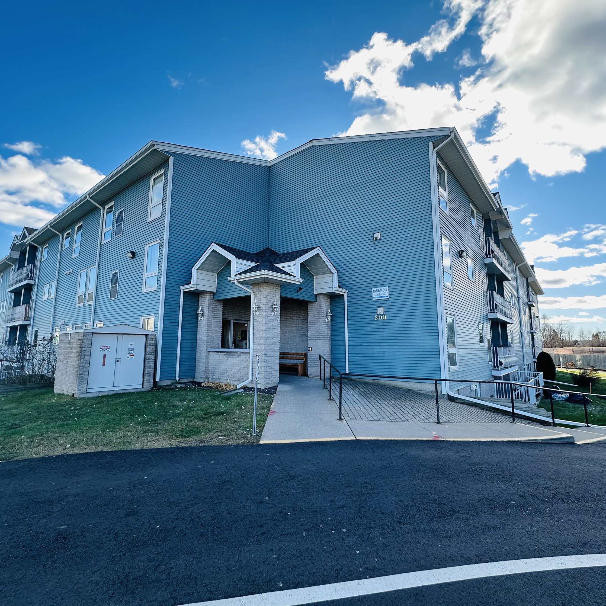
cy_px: 299
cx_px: 310
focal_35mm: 17
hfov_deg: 84.0
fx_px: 337
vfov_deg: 84.0
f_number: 2.2
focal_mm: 2.22
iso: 40
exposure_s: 1/437
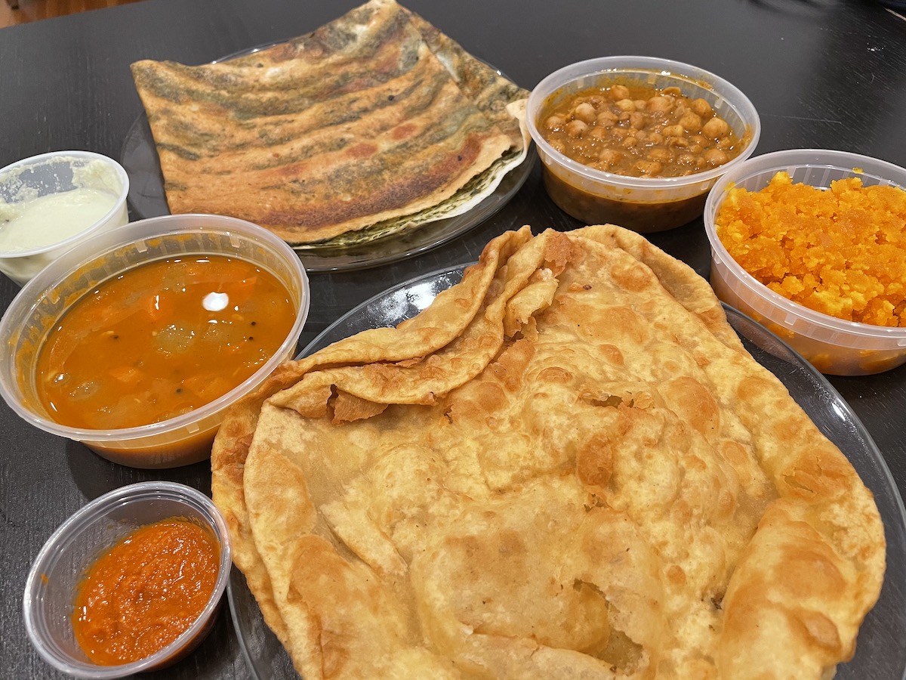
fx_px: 680
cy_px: 340
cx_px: 453
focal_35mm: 26
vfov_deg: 53.1
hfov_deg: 67.3
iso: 200
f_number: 1.6
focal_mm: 4.2
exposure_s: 1/60
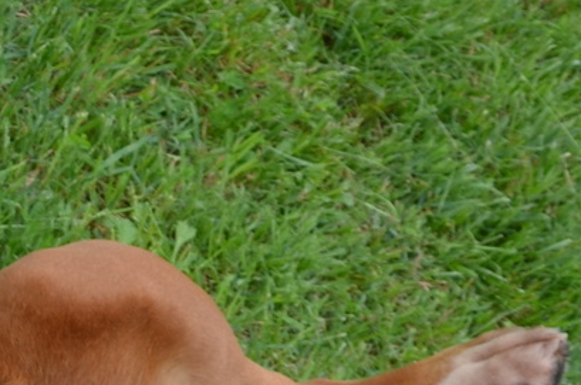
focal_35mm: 132
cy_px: 621
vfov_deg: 9.9
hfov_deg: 14.0
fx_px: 2126
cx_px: -442
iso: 220
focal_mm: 18
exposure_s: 1/125
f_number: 5.6
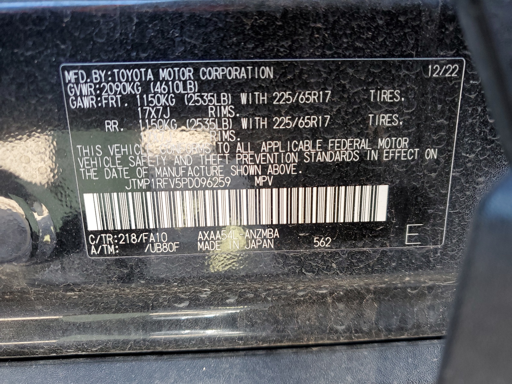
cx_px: 256
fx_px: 385
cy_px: 192
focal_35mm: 26
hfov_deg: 67.3
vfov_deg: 53.1
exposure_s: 1/60.2
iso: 64
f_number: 1.5
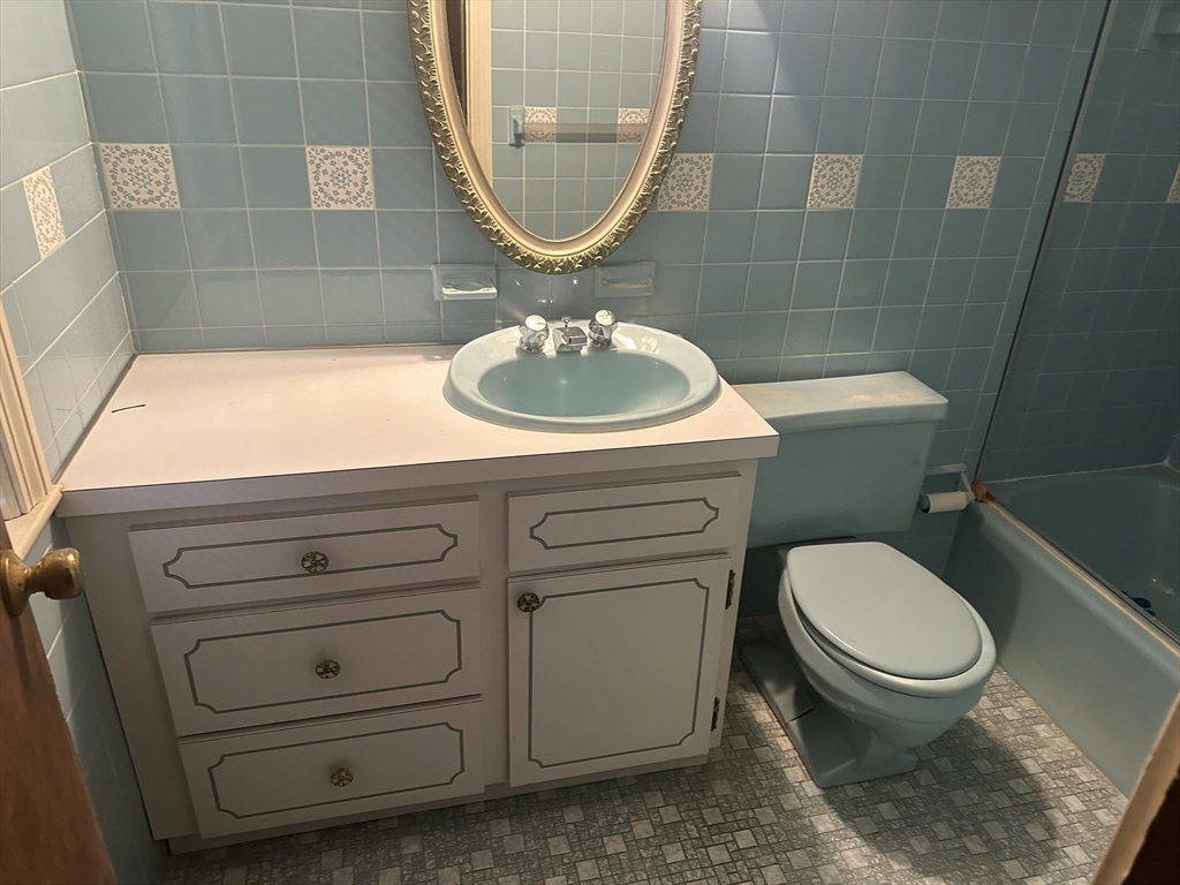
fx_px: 818
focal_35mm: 24
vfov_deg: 56.8
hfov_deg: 71.6
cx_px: 590
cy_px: 442
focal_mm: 6.86
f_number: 1.78
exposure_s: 1/60
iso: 500
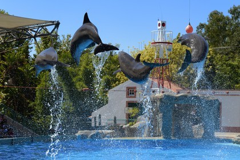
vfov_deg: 15.2
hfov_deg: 22.6
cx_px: 120
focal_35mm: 90
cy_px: 80
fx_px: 600
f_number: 8
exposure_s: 1/1250
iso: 400
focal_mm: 90
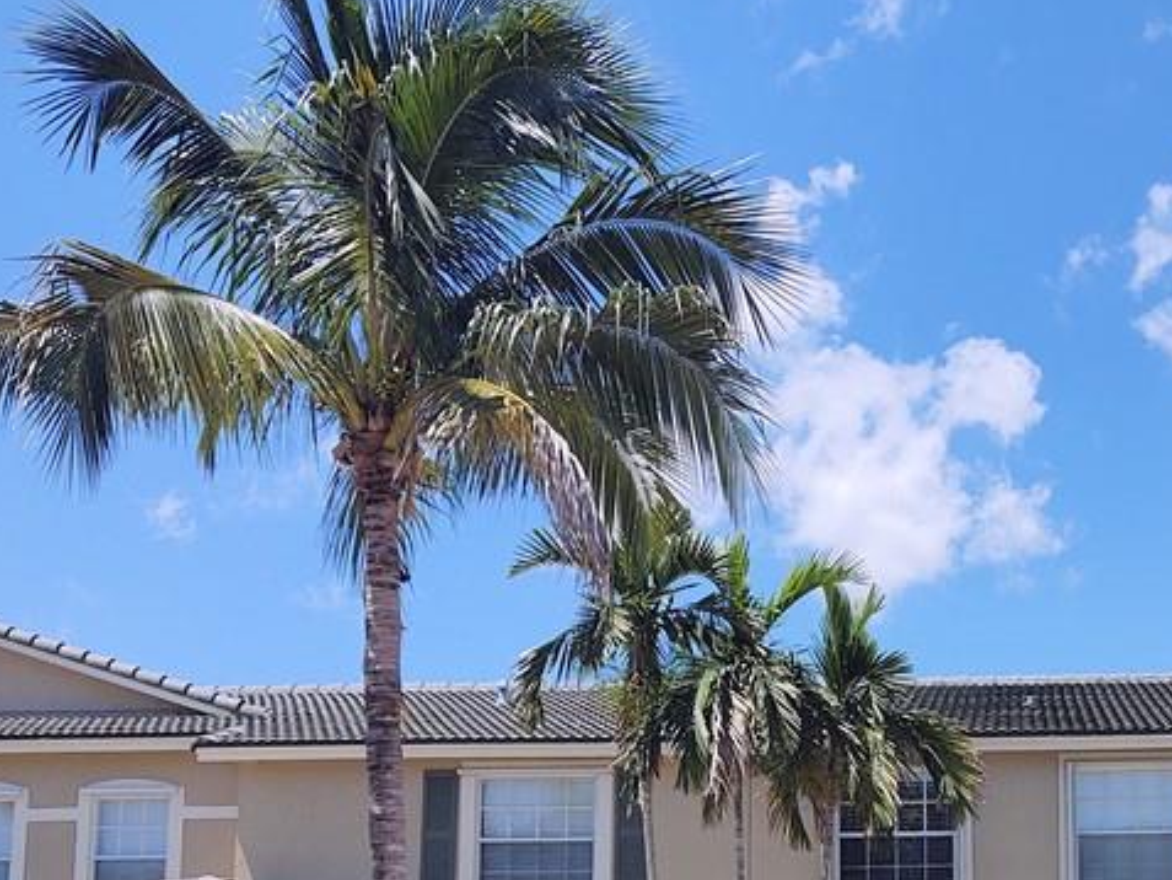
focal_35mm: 58
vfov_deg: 24.1
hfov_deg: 32.4
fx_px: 1964
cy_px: 882
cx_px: 926
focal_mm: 4.75
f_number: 1.7
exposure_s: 1/6171
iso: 100
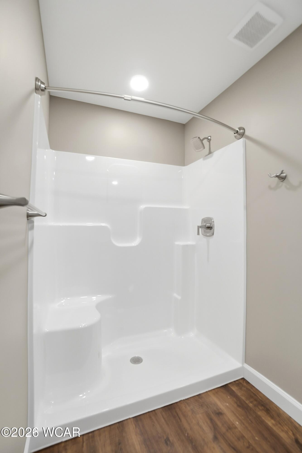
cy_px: 226
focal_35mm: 15
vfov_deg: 100.4
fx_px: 189
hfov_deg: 77.3
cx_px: 151
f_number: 5.6
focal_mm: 10
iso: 125
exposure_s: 1/250
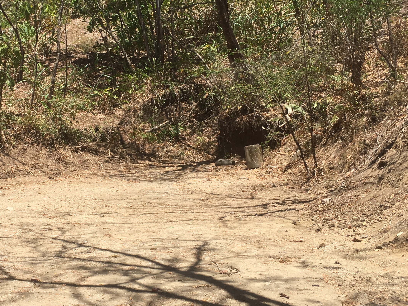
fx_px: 648
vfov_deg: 26.5
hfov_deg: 34.4
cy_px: 137
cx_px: 115
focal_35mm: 55
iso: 25
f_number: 2.2
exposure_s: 1/1115
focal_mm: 4.15
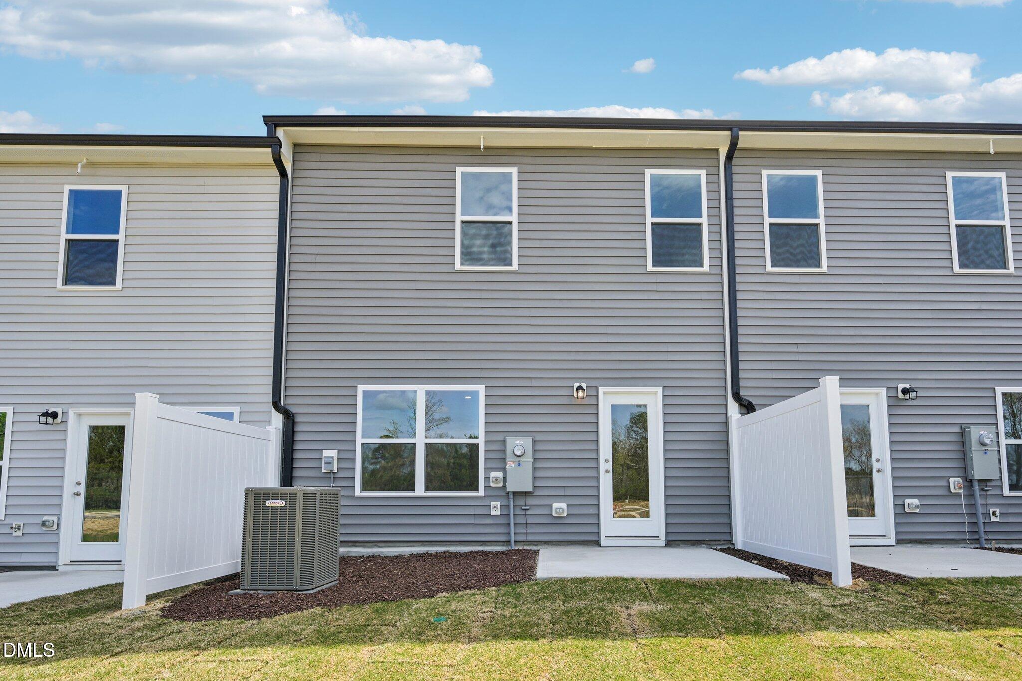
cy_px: 340
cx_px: 511
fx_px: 483
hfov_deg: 93.3
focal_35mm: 17
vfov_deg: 70.4
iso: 100
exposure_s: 1/250
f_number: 8
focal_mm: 17
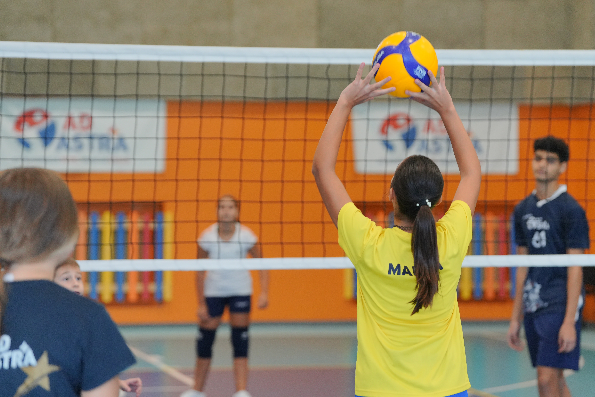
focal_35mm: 123
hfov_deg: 16.6
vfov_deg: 11.1
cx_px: 316
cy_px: 197
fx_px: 2033
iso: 1600
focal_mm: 108
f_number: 3.2
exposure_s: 1/640
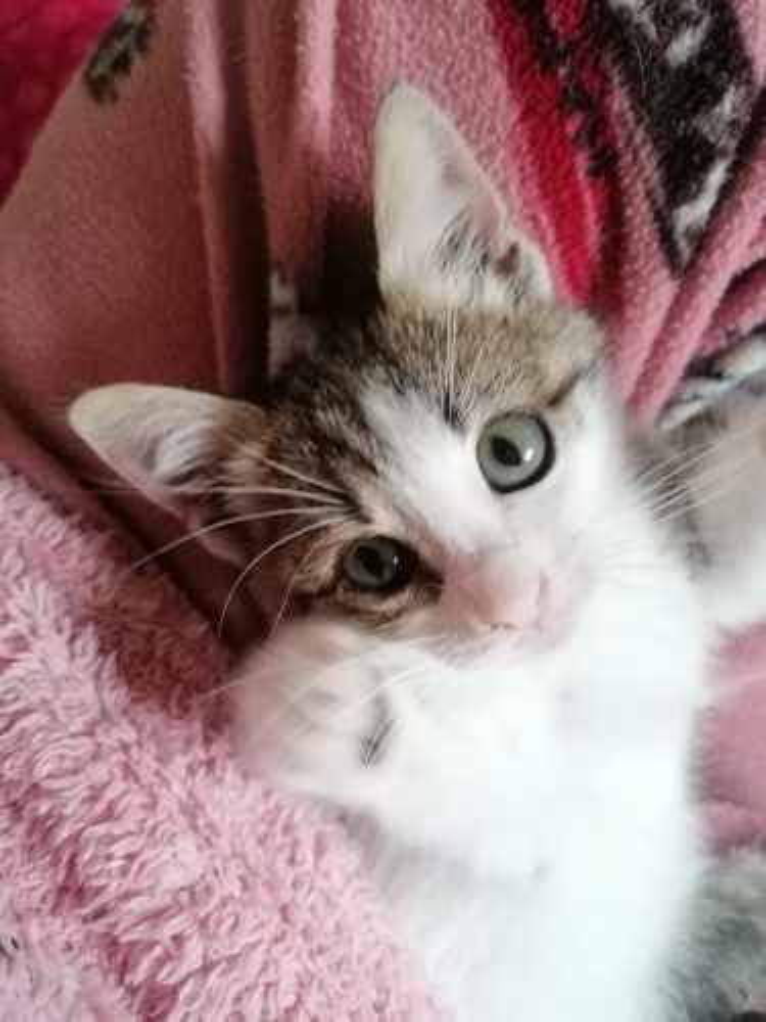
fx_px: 797
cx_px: 383
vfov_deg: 65.3
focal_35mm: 27
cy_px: 511
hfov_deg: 51.4
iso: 800
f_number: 1.8
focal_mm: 4.75
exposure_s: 1/100
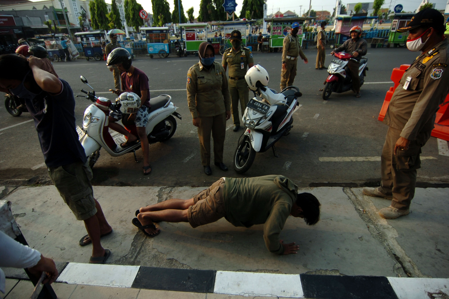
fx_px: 224
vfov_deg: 67.3
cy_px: 150
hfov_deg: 90.0
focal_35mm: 18
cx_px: 224
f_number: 4
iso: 200
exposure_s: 1/640
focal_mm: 12
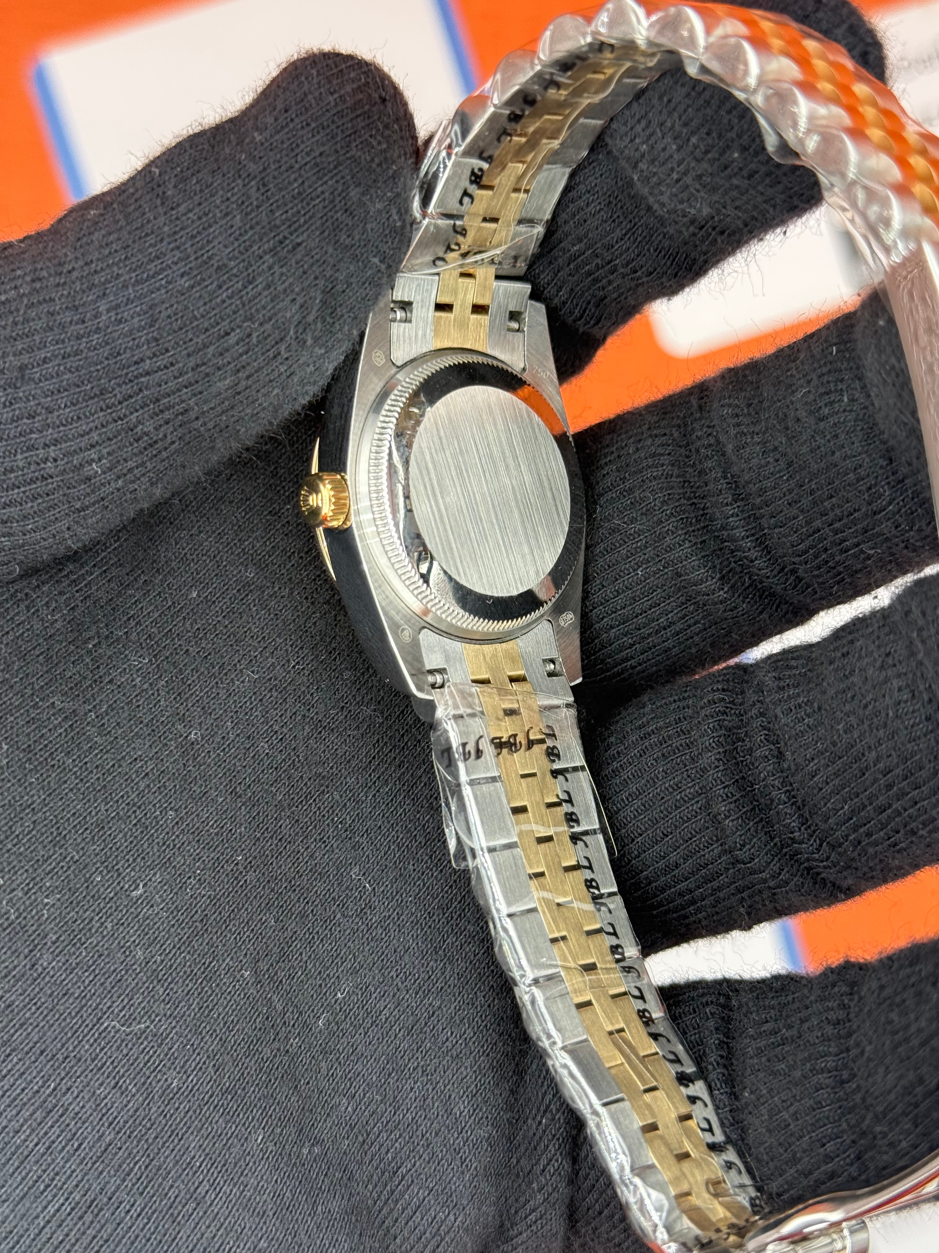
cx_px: 470
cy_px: 626
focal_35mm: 48
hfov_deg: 30.3
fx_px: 1736
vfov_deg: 39.7
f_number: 1.78
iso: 100
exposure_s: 1/257
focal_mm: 6.76
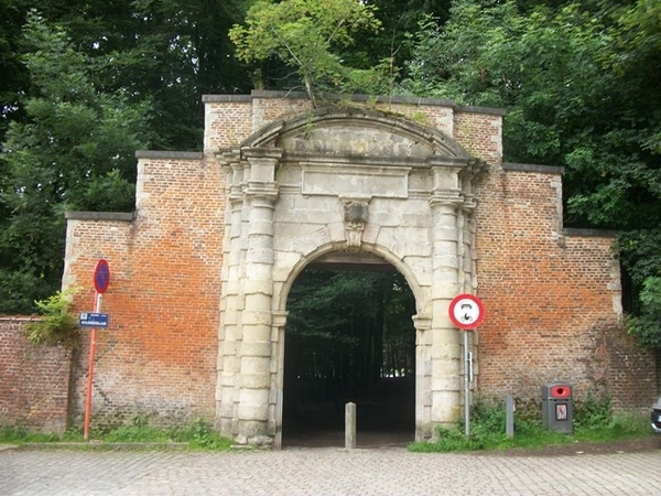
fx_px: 611
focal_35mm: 32
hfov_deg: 56.8
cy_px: 248
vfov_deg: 44.2
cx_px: 330
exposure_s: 1/30
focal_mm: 5.7
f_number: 8.8
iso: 80
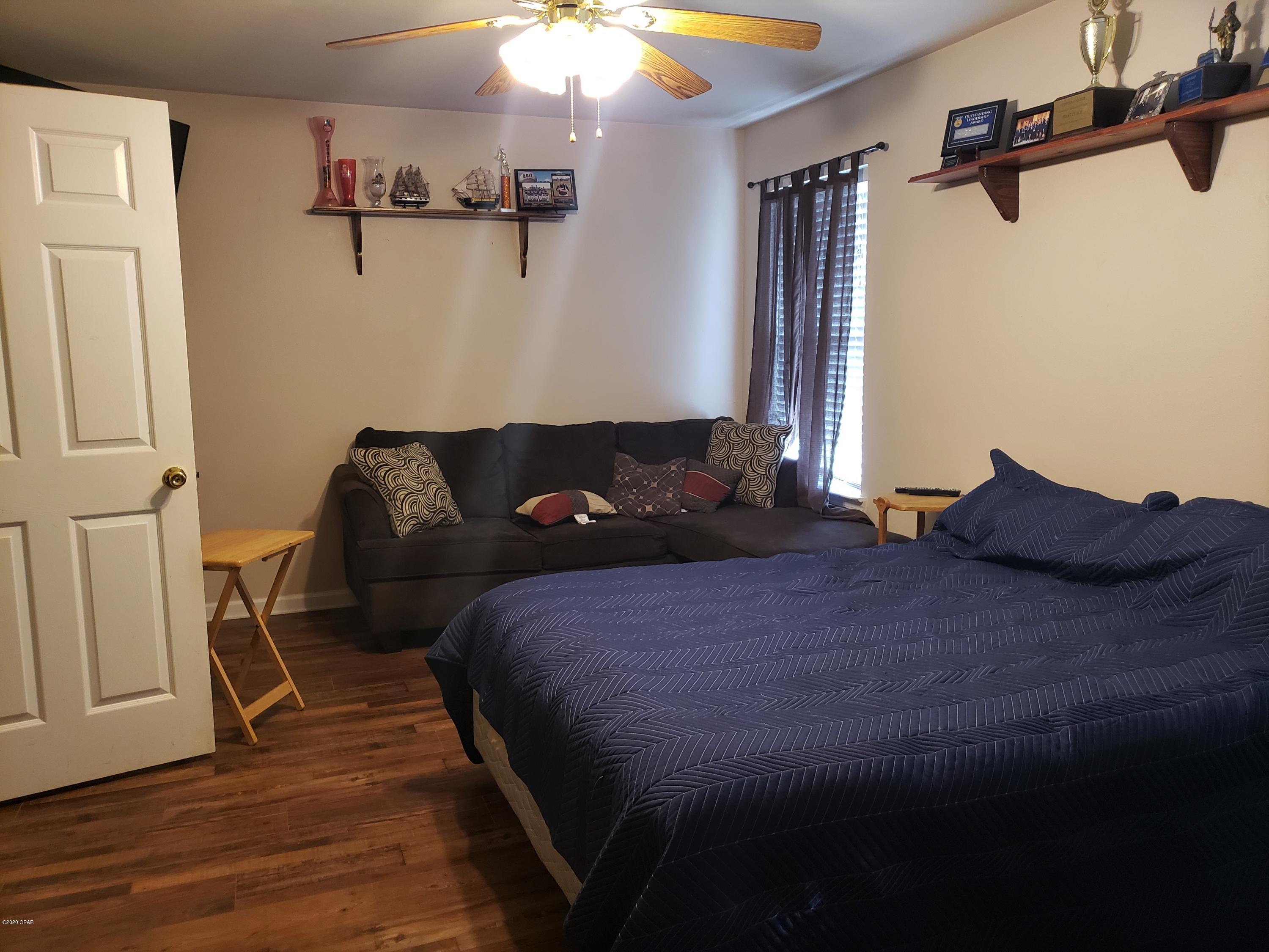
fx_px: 953
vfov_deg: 53.1
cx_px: 634
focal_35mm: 26
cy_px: 476
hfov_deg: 67.3
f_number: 1.5
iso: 250
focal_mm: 4.3
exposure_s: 1/30
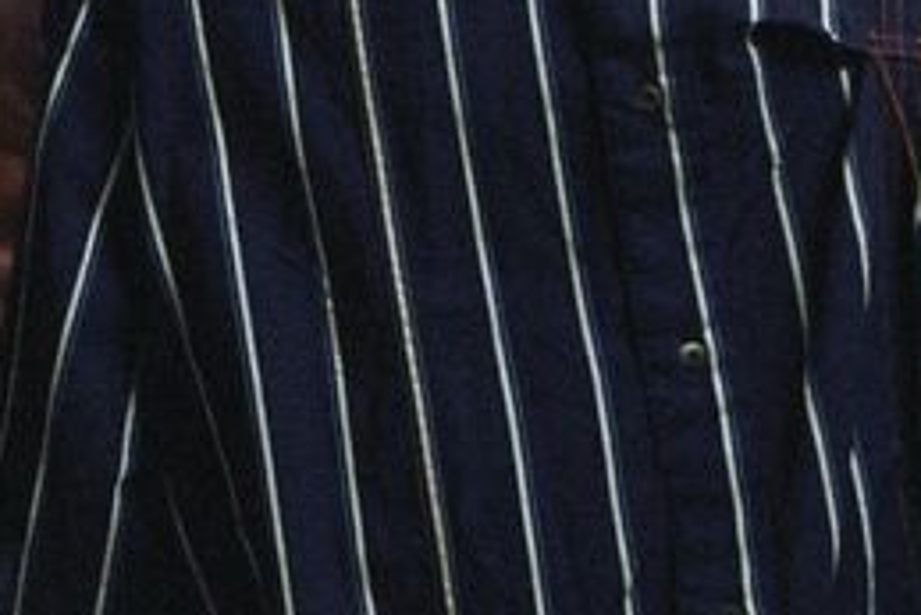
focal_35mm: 148
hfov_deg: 13.8
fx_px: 3788
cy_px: -117
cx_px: 164
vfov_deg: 9.2
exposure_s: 1/160
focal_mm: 30
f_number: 4.5
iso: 125
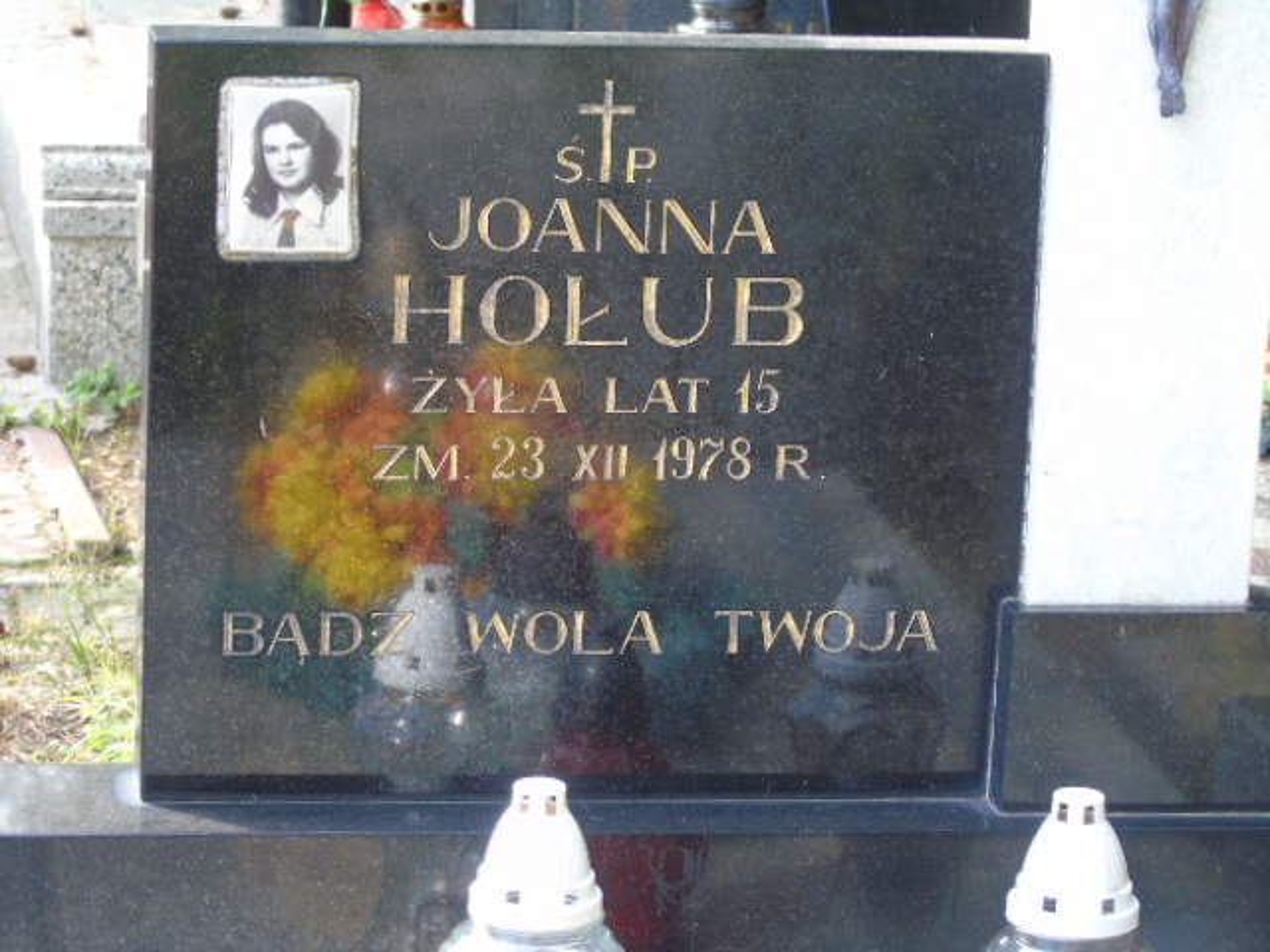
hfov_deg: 15.9
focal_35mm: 124
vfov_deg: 12.0
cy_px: 476
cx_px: 635
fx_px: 4549
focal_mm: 22
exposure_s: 1/30
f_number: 4.6
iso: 100
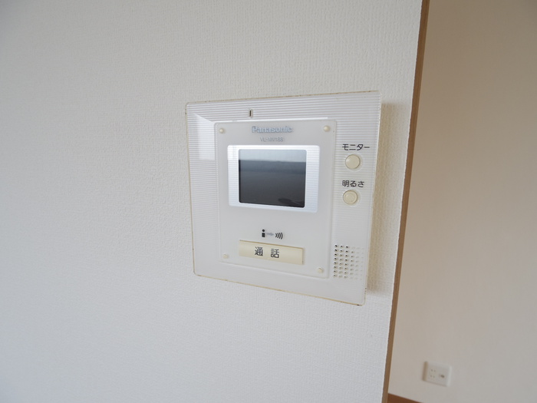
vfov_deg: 74.7
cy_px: 202
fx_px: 264
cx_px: 268
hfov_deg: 91.0
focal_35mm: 17
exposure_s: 1/50
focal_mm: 3.8
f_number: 3.7
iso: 100
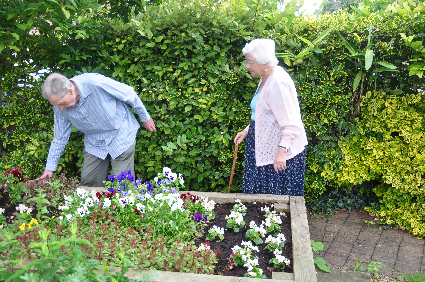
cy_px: 159
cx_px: 195
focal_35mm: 37
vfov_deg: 36.2
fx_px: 431
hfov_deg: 52.4
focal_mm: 21
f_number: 5
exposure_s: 1/100
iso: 200
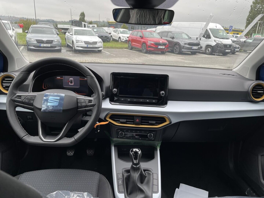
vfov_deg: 53.1
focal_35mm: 26
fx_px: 198
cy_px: 99
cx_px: 132
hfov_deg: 67.3
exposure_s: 1/121
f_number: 1.6
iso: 32
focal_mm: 4.2
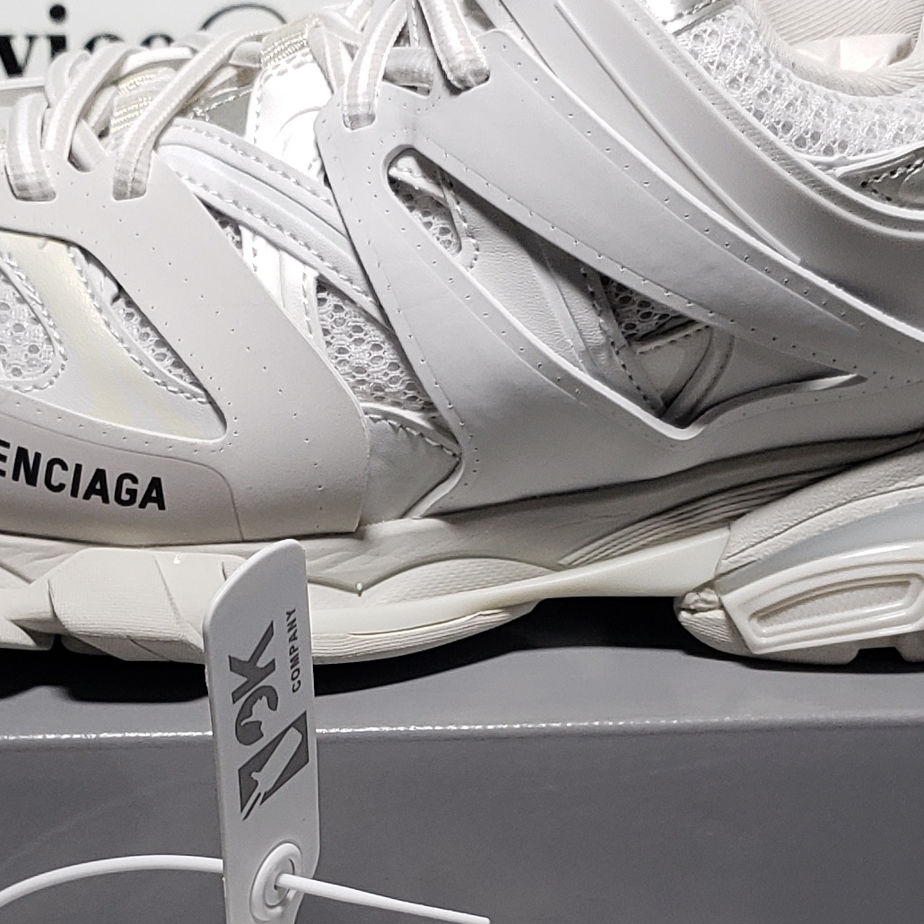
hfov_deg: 19.3
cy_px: 824
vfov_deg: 19.0
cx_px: 338
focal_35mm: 90
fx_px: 2718
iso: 50
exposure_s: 1/355
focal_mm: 4.3
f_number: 1.5
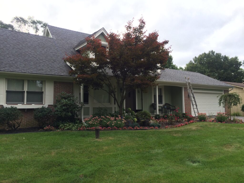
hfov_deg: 61.7
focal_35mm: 29
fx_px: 204
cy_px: 92
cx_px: 122
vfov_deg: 48.2
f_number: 2.2
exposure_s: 1/302
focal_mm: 4.15
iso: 32
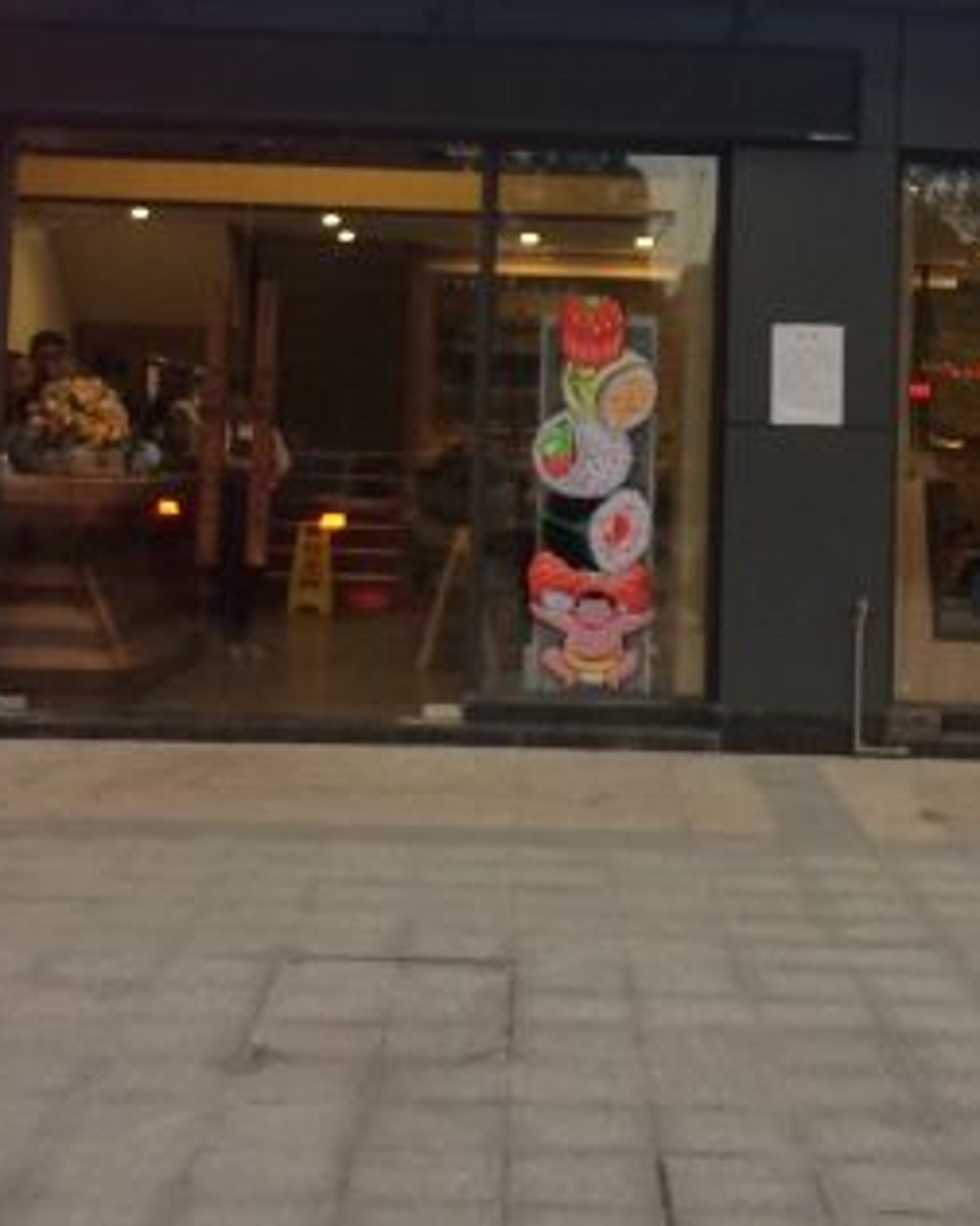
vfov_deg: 29.3
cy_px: 228
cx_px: 622
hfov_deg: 24.1
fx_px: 2284
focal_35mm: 63
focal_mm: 4.15
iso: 64
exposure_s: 1/33
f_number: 2.2
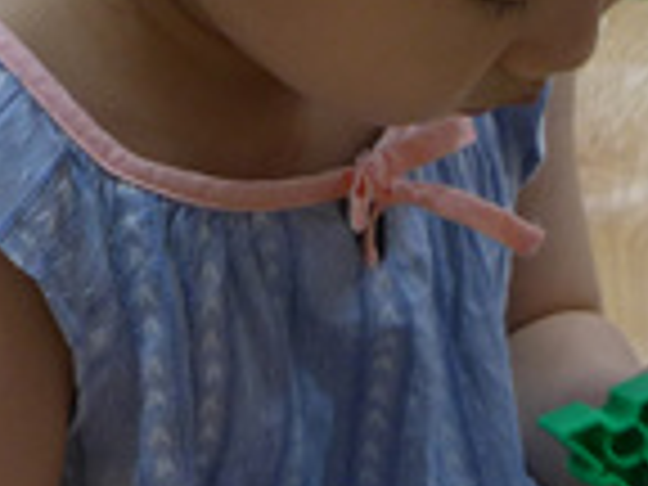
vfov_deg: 6.7
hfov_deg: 8.7
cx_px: 950
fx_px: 4156
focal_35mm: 222
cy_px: 441
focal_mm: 9.8
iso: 200
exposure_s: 1/80
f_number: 1.9
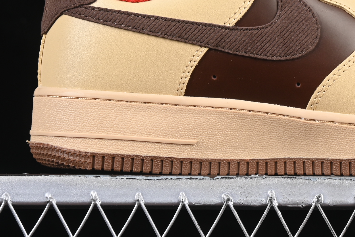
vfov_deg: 8.1
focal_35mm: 169
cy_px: 10
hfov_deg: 12.1
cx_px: 298
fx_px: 1666
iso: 160
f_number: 7.1
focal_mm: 50
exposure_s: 1/80
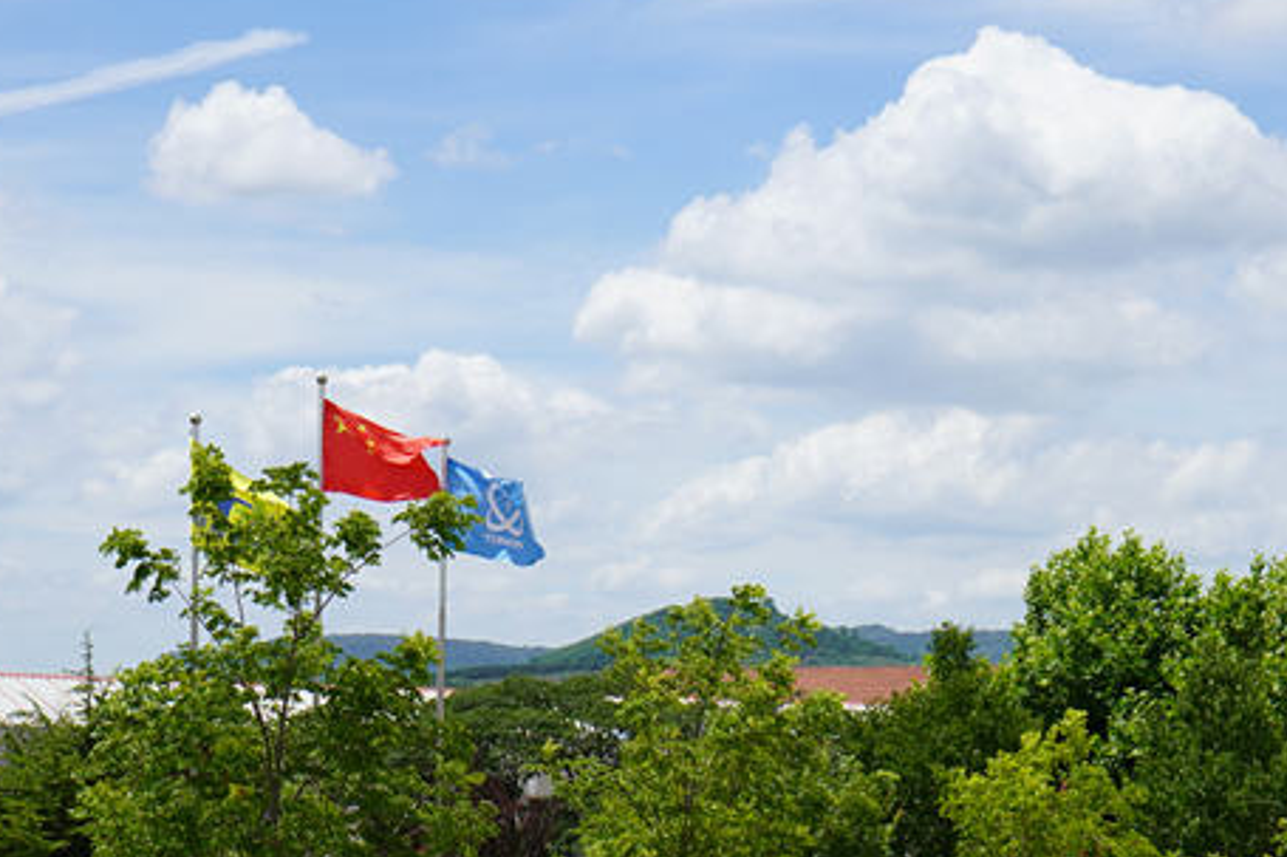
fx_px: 3109
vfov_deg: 15.2
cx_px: 953
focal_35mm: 87
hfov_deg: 23.2
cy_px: 976
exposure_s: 1/200
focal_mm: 33
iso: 100
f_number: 10
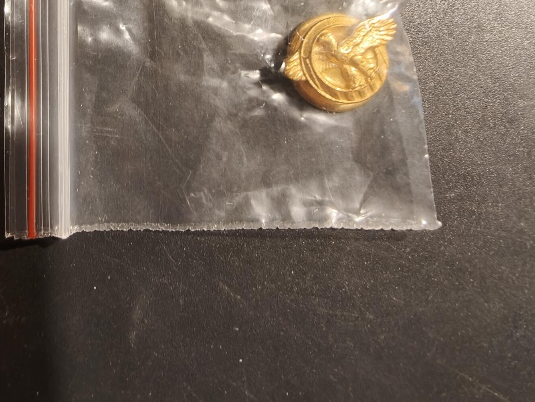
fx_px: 479
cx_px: 265
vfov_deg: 44.7
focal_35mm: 31
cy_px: 129
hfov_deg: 58.3
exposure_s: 1/50
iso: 125
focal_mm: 2.32
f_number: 2
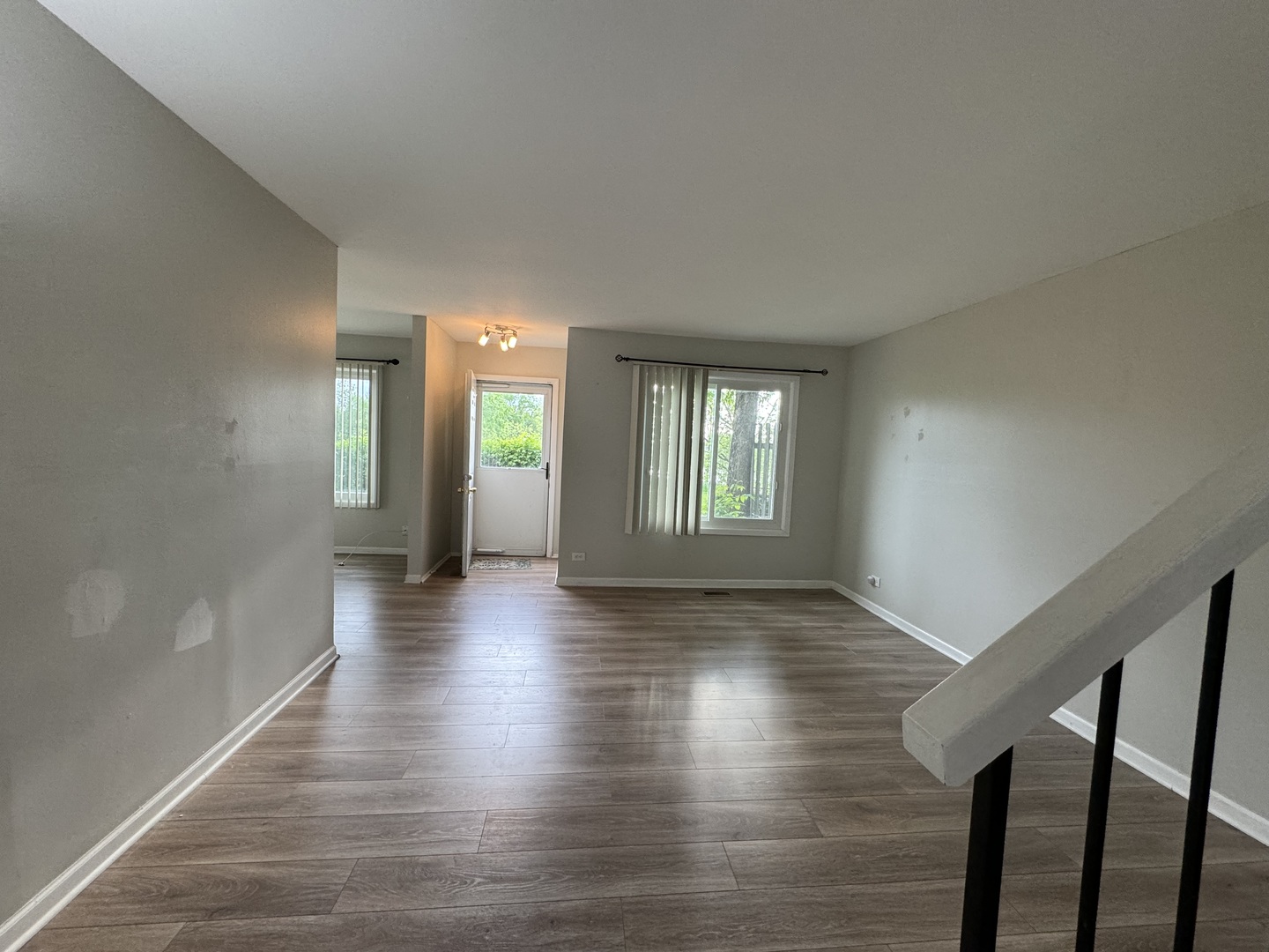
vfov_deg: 85.7
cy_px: 476
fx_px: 513
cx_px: 634
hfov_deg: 102.1
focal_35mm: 14
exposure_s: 1/120
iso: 200
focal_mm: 2.22
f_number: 2.2
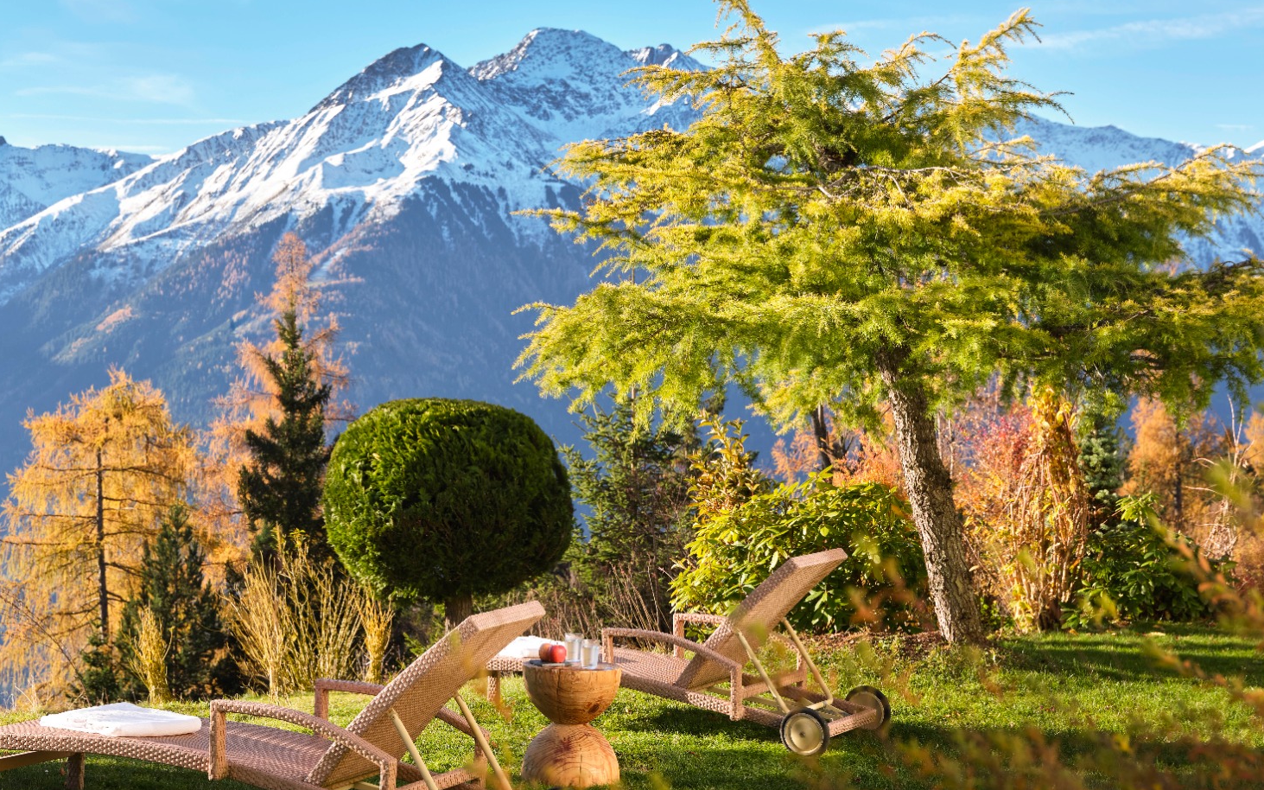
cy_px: 326
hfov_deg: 28.8
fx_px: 2446
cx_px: 453
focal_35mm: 71
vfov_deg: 18.3
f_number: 8
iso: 400
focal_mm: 61.8
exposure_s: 1/320
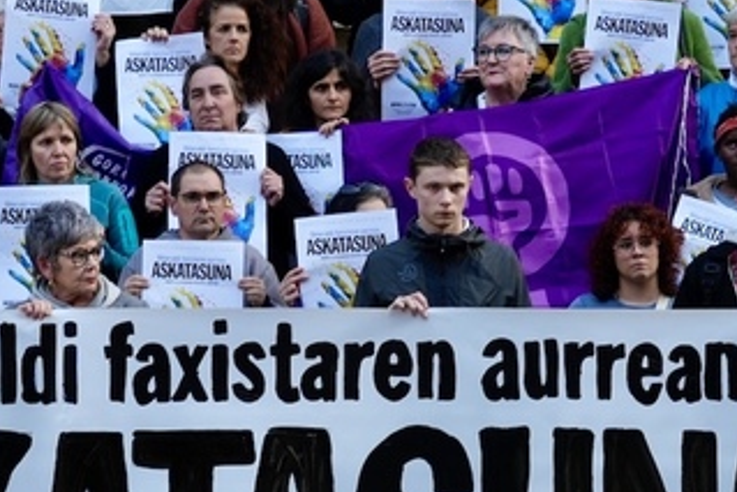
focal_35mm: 248
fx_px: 5079
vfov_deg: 5.5
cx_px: 374
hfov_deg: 8.3
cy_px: 231
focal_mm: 73
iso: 400
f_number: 5.6
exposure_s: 1/100
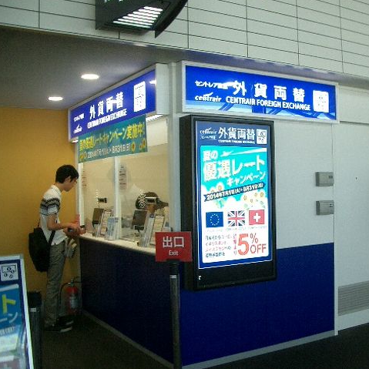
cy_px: 185
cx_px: 247
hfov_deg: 39.5
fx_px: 507
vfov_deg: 40.0
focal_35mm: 42
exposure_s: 1/60
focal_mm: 5.8
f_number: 2.6
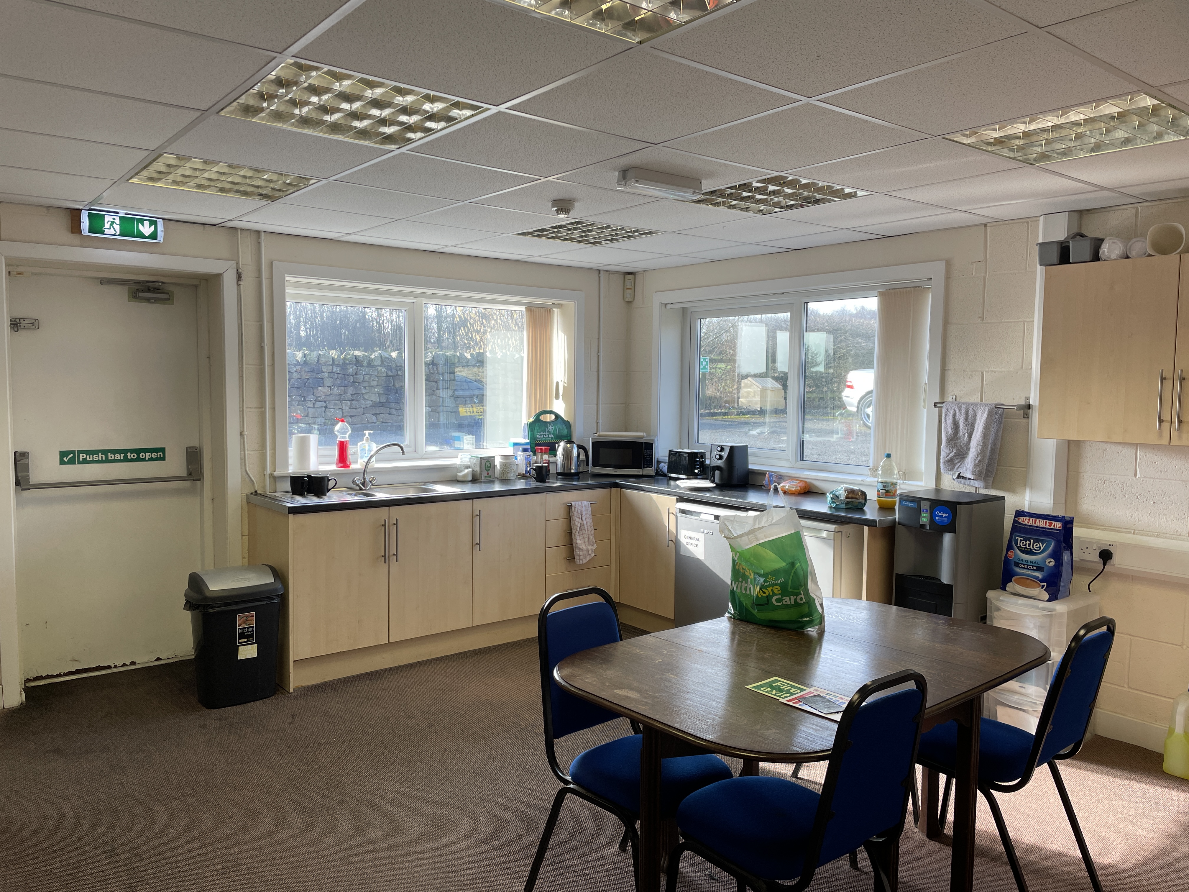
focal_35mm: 26
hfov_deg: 67.3
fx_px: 893
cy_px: 446
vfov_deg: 53.1
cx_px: 594
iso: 32
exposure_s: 1/164
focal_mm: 4.2
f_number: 1.6
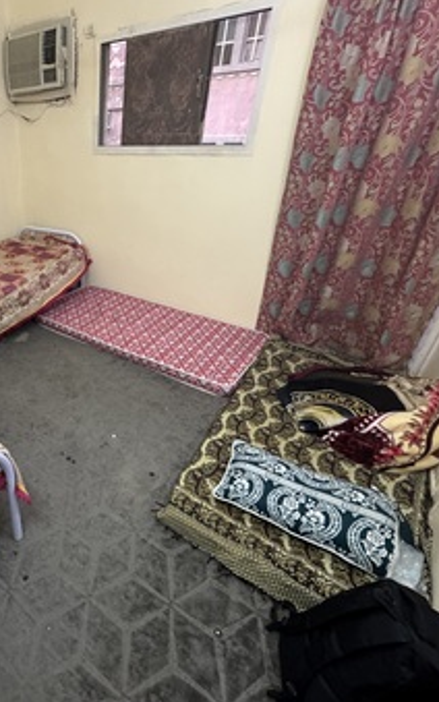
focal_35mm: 20
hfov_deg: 52.2
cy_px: 351
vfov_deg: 85.1
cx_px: 40
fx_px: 383
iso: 400
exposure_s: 1/60
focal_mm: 2.22
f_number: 2.2
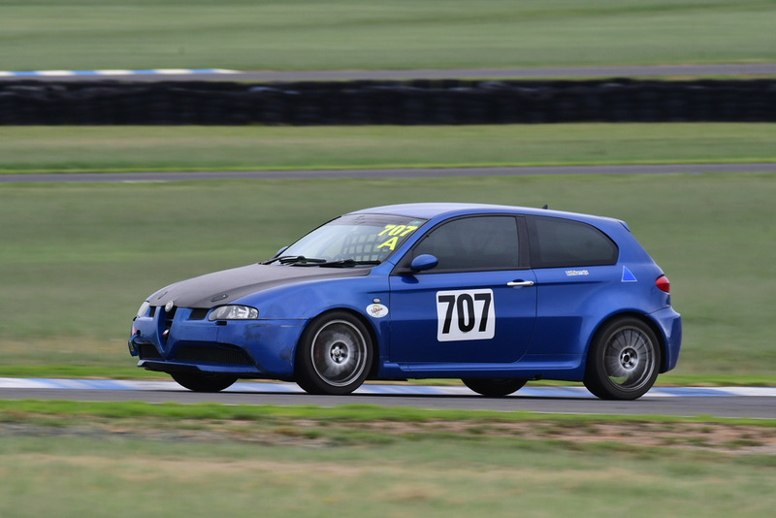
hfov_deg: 3.1
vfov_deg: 2.1
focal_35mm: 660
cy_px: 259
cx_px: 388
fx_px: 14231
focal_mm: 440
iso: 400
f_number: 11
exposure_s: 1/160
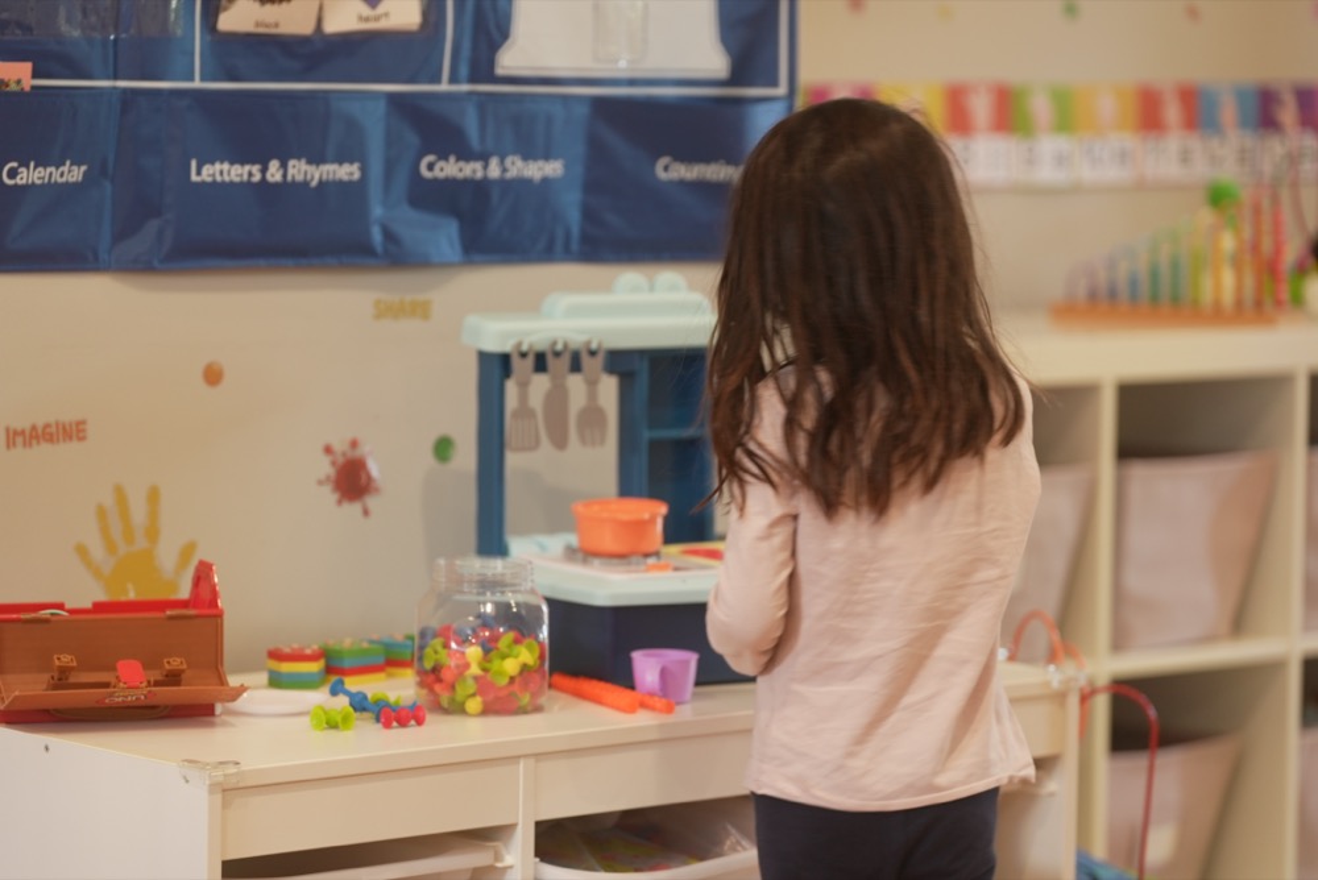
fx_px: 4615
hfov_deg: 16.3
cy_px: 440
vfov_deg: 10.9
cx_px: 659
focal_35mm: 126
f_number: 2.8
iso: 800
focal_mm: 126
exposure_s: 1/50
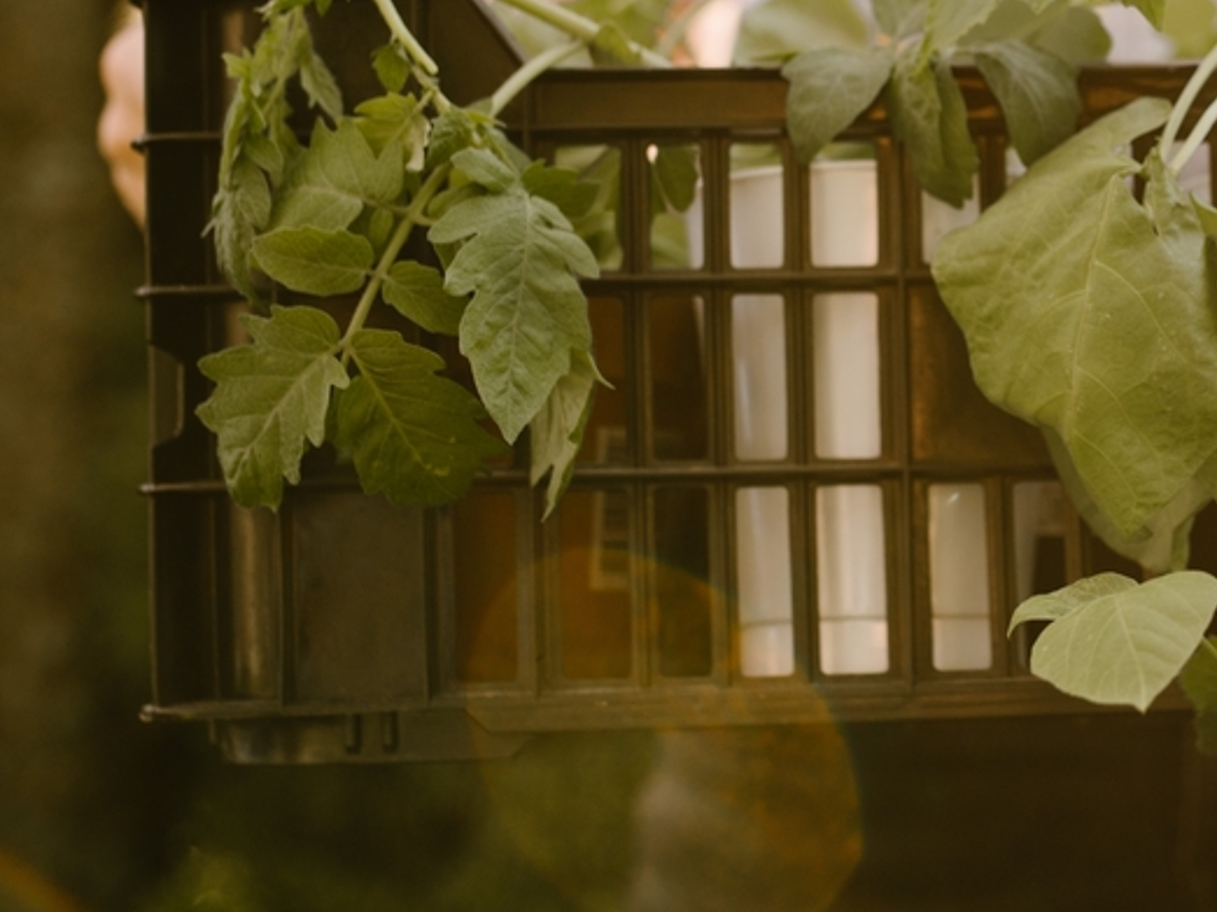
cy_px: 261
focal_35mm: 97
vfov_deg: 15.2
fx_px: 3409
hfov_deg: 19.6
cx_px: 1217
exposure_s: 1/400
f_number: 2.8
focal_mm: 35
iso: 125
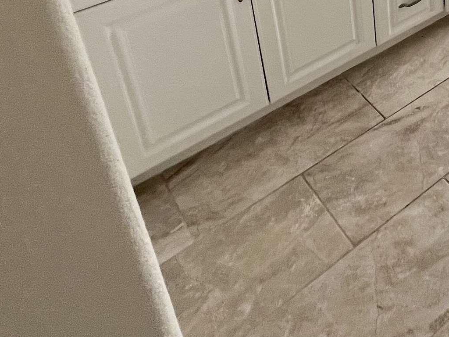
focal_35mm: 39
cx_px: 489
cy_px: -122
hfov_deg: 39.5
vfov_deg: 28.6
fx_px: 506
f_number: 1.8
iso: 80
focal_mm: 1.57
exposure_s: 1/99
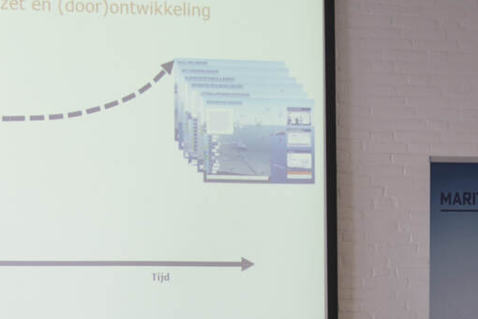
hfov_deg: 12.0
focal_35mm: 170
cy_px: 241
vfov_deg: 8.1
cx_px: 62
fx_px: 2258
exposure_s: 1/100
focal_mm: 70
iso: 1000
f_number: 3.5
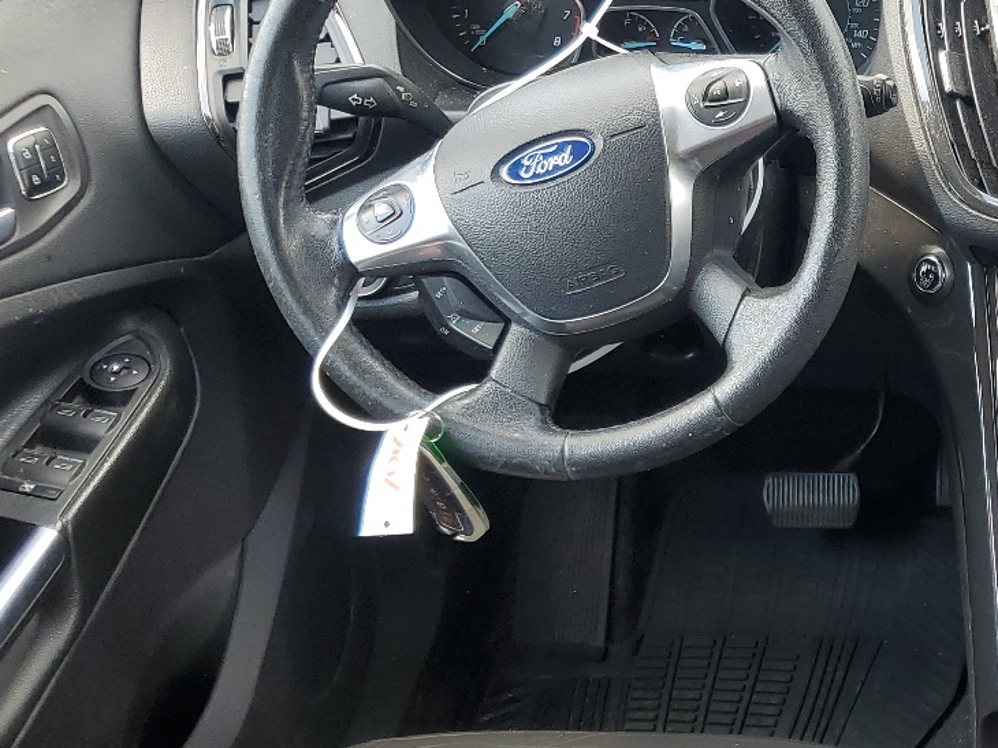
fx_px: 1643
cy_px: 510
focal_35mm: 57
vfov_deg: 25.5
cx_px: 990
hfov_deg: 31.4
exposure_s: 1/139
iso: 50
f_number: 1.5
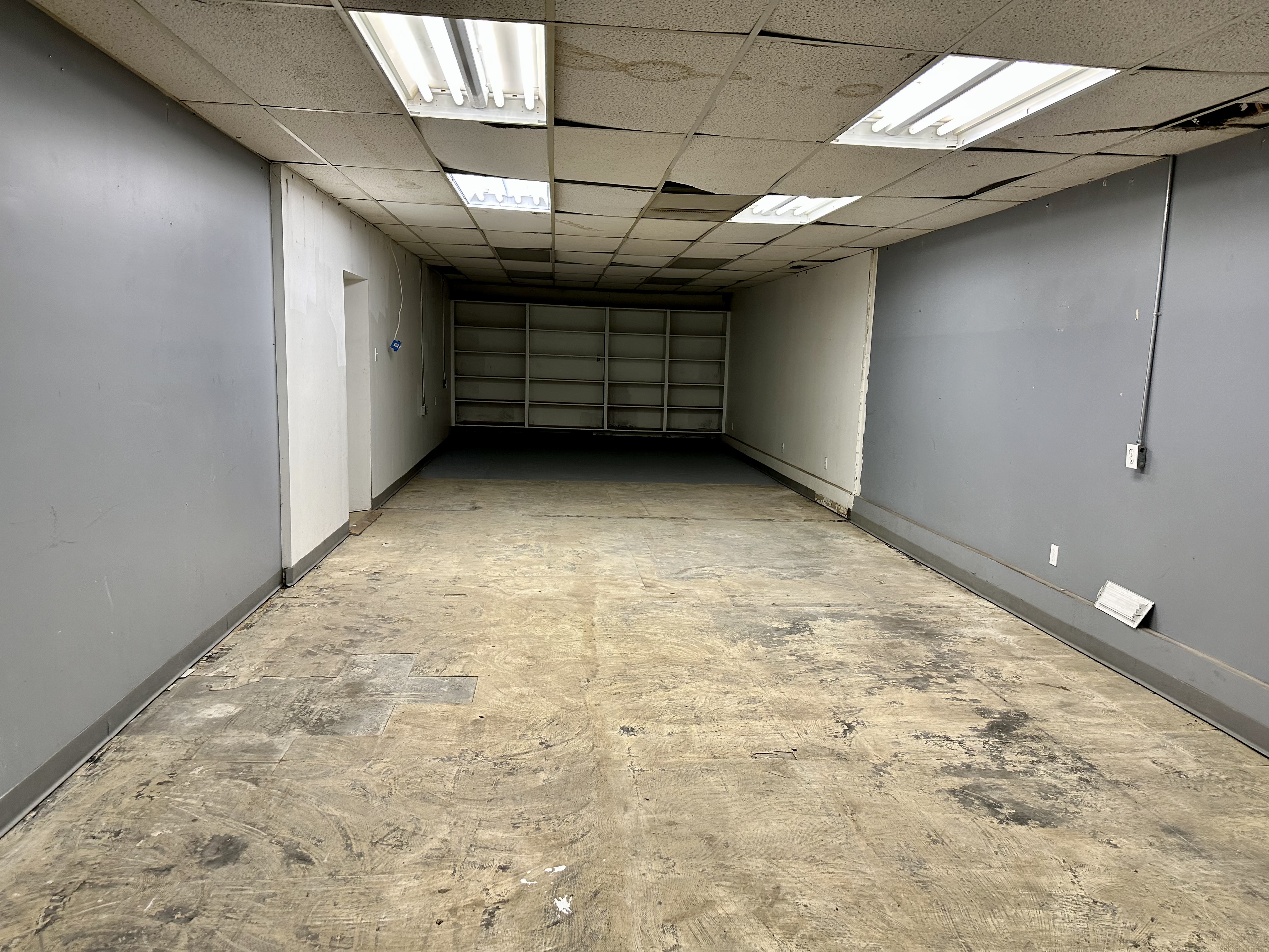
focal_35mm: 24
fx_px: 880
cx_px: 634
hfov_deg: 71.6
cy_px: 476
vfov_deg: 56.8
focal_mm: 6.86
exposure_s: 1/120
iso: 160
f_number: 1.78
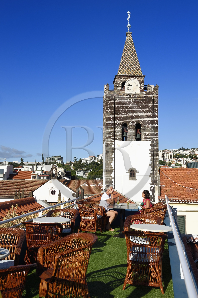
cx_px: 99
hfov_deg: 31.9
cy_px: 149
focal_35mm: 42
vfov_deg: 46.4
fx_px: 347
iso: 200
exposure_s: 1/640
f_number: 10
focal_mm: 42
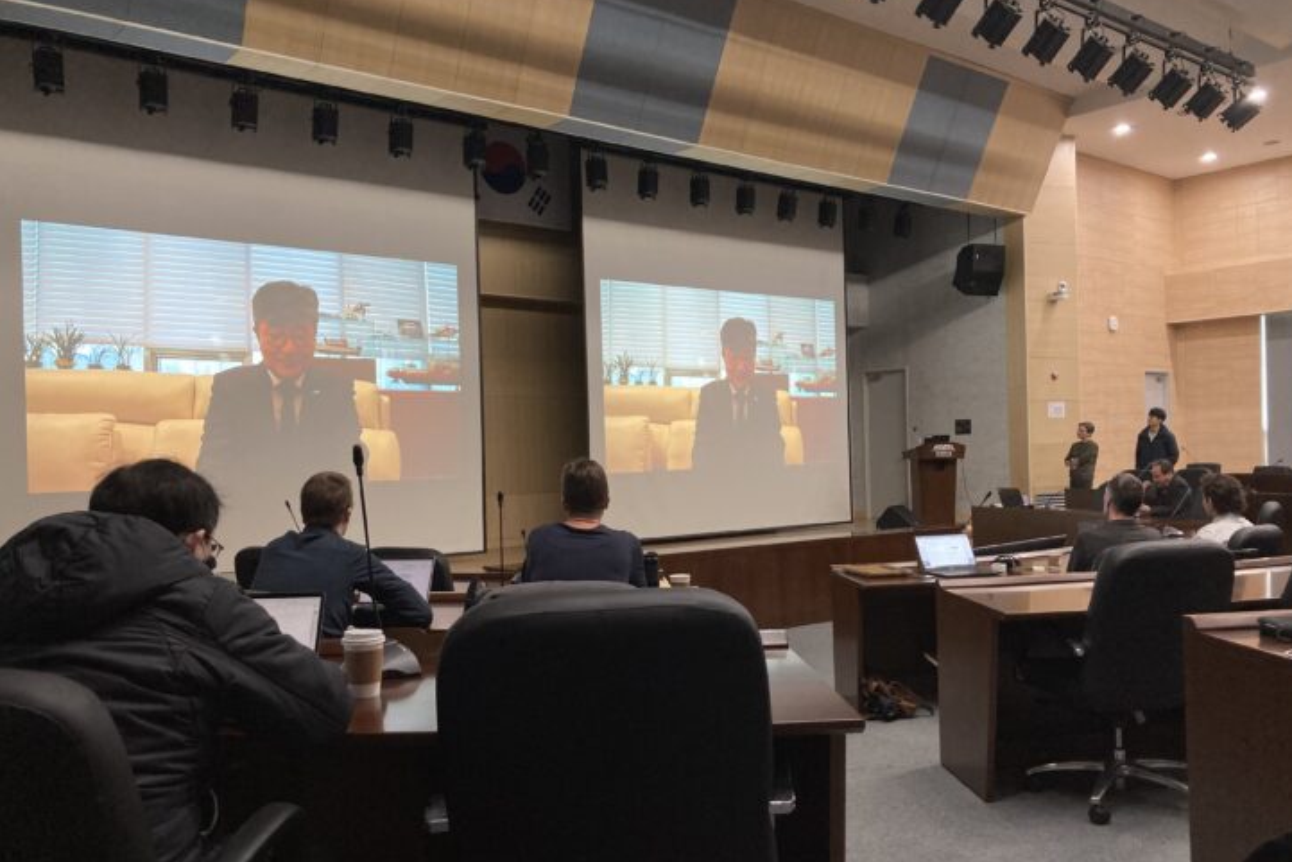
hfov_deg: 60.2
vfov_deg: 42.3
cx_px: 686
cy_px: 462
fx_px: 1113
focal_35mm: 31
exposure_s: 1/60
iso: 100
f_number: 1.8
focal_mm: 3.99
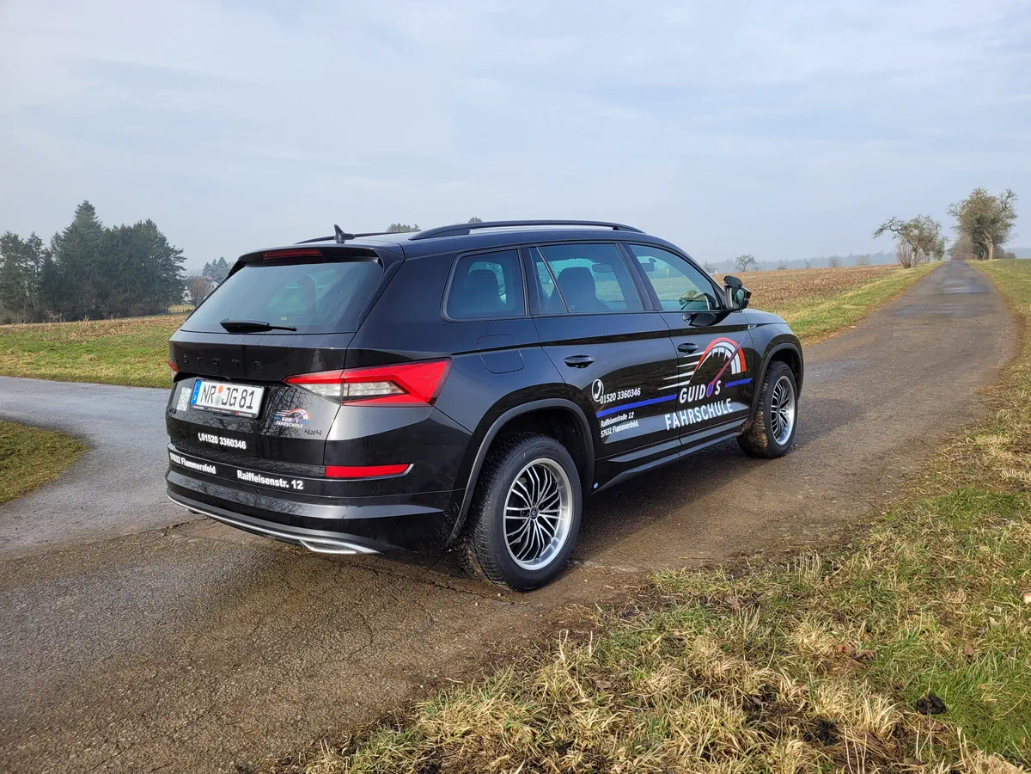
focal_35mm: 26
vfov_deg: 53.1
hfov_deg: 67.3
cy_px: 387
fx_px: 774
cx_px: 516
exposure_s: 1/965
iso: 40
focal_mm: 5.4
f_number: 1.8
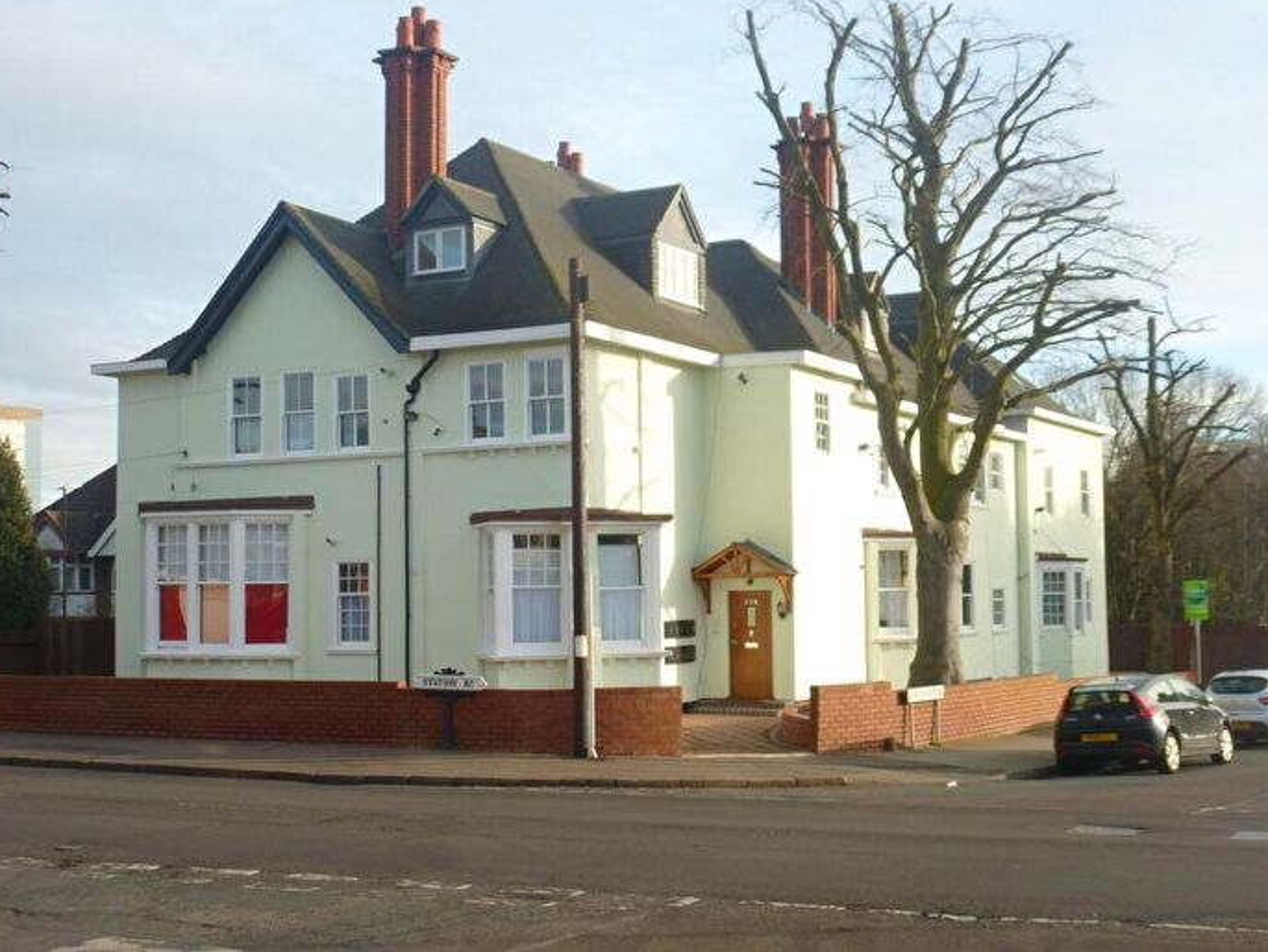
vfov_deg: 31.5
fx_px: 1685
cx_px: 631
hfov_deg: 41.2
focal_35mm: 46
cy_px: 468
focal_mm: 8
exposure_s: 1/250
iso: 100
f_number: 4
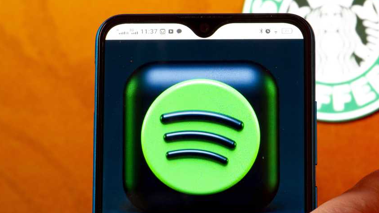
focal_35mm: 173
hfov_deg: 12.4
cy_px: 74
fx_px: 1739
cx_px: 241
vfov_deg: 7.0
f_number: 11
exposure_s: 1/1.25
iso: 200
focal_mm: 60
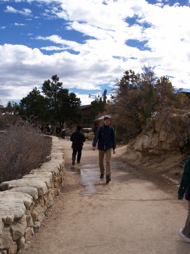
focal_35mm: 38
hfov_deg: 37.7
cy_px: 127
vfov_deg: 49.0
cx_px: 95
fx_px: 278
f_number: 4.8
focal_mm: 8
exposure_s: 1/1000
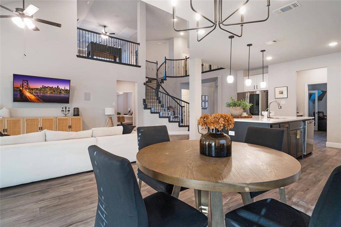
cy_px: 114
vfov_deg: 64.5
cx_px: 170
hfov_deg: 86.9
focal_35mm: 19
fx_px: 180
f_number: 9
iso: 500
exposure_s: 1/6
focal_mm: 19
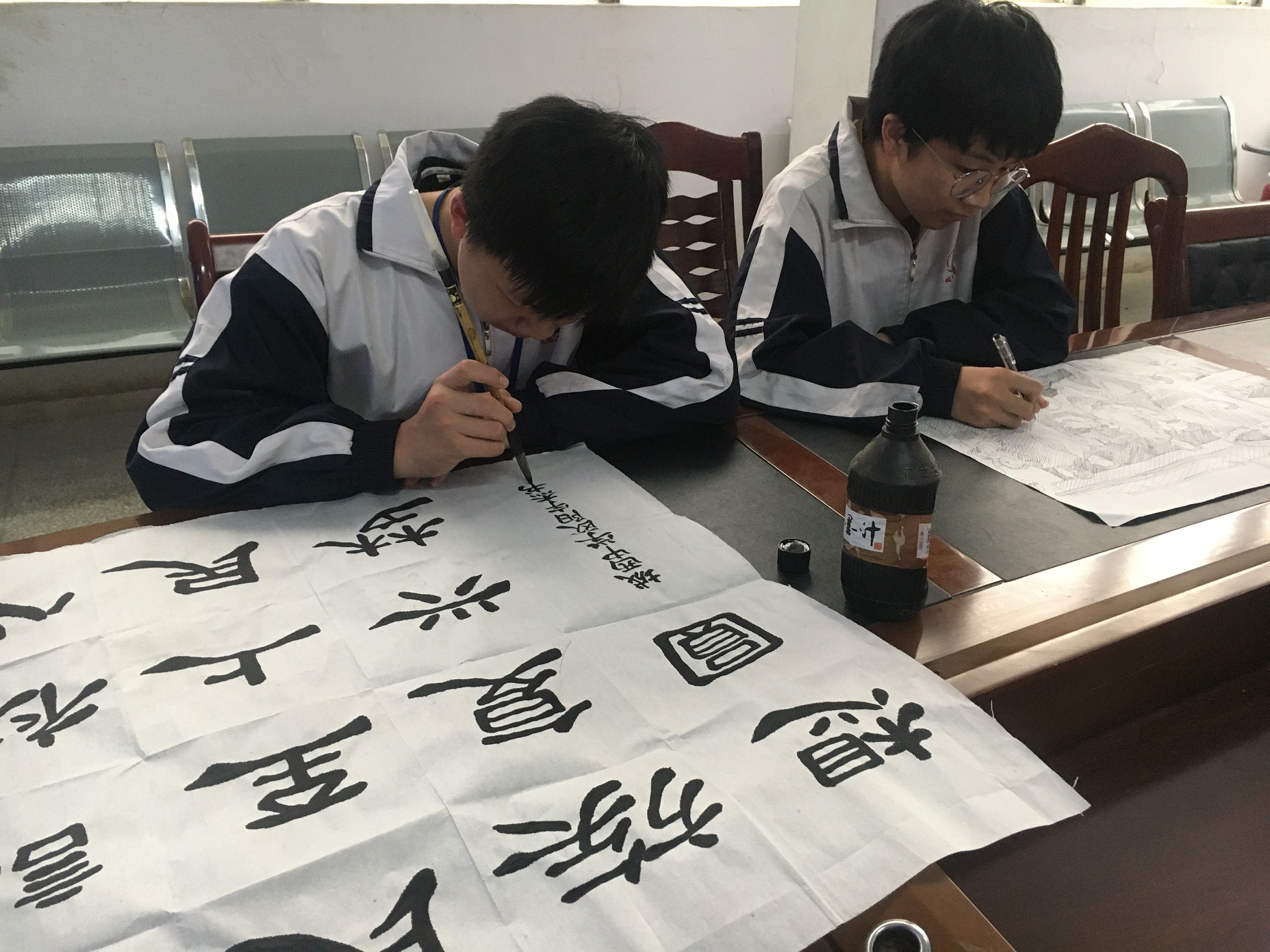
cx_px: 635
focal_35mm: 29
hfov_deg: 61.7
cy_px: 476
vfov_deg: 48.2
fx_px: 1064
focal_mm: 4.15
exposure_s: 1/33
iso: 200
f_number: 2.2
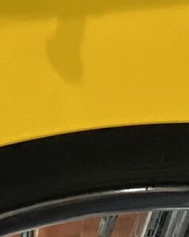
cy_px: 66
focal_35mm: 195
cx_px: -127
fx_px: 1365
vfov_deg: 9.9
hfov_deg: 7.7
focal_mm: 3.3
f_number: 2.4
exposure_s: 1/50
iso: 250
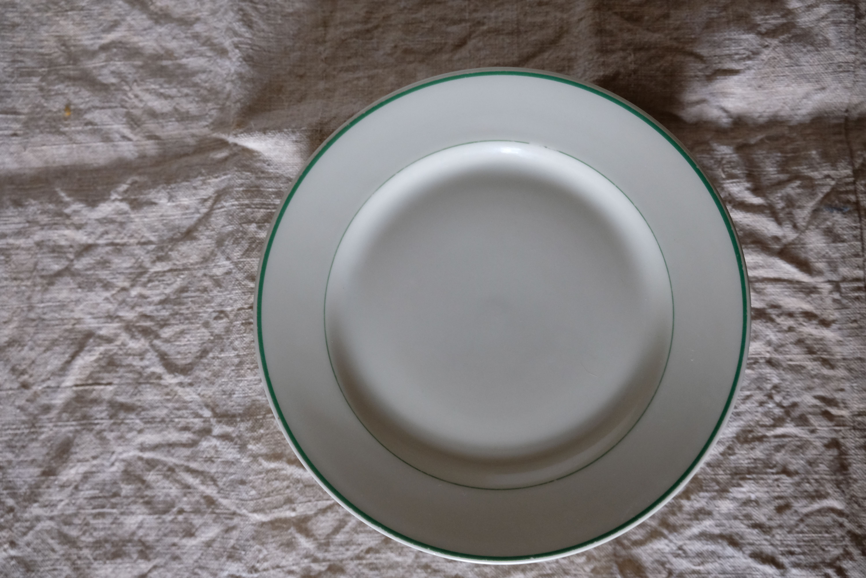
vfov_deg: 46.4
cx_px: 433
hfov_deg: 65.5
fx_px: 674
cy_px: 289
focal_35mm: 28
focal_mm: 18.8
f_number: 4
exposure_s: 1/60
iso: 2500
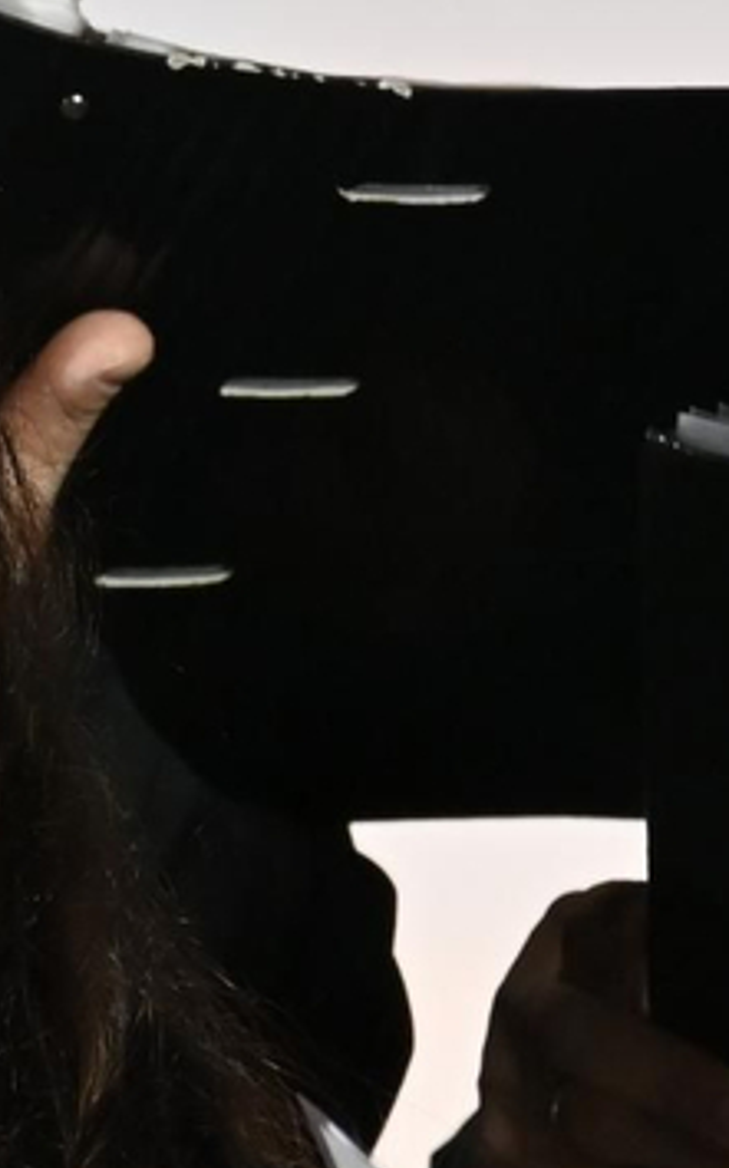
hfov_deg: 1.6
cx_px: -406
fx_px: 25302
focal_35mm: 795
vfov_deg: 2.6
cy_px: 455
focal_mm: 115
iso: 1250
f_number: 5.3
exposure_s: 1/250
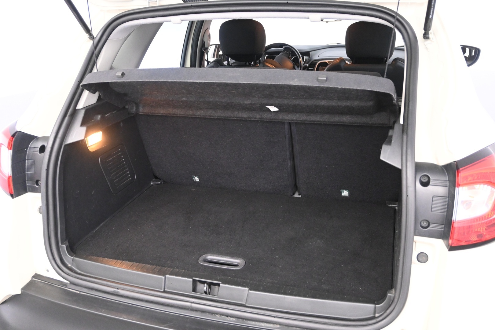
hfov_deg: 57.2
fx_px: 454
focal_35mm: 33
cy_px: 165
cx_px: 248
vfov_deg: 40.0
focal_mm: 22
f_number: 4
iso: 3200
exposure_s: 1/40
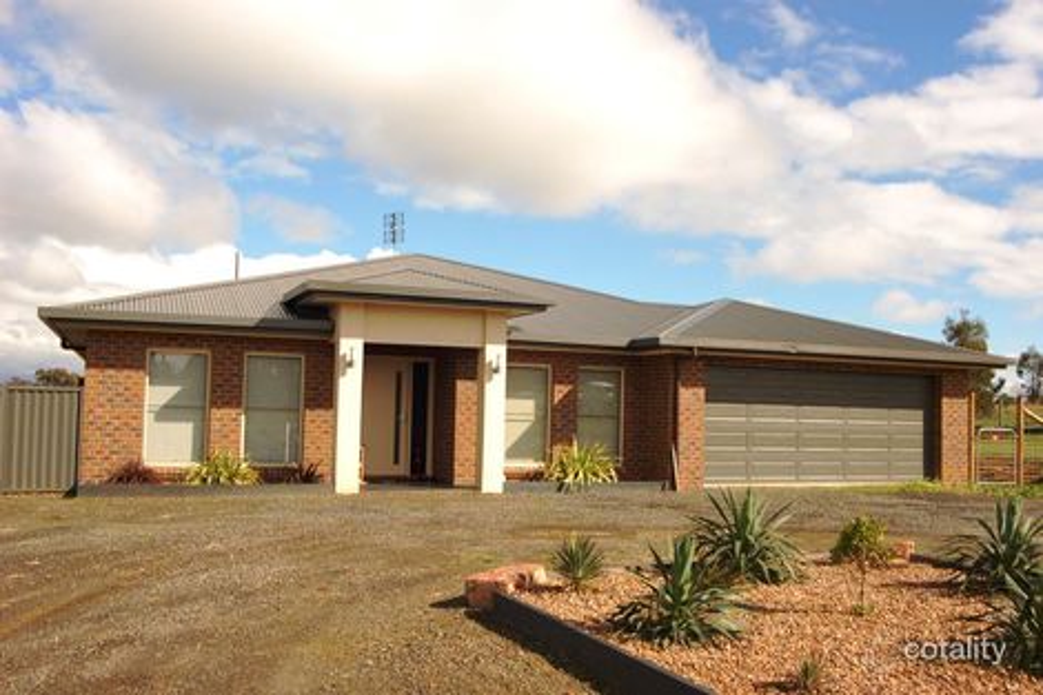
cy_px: 348
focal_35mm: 33
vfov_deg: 39.9
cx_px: 522
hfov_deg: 57.2
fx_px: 956
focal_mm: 22
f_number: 9
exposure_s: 1/320
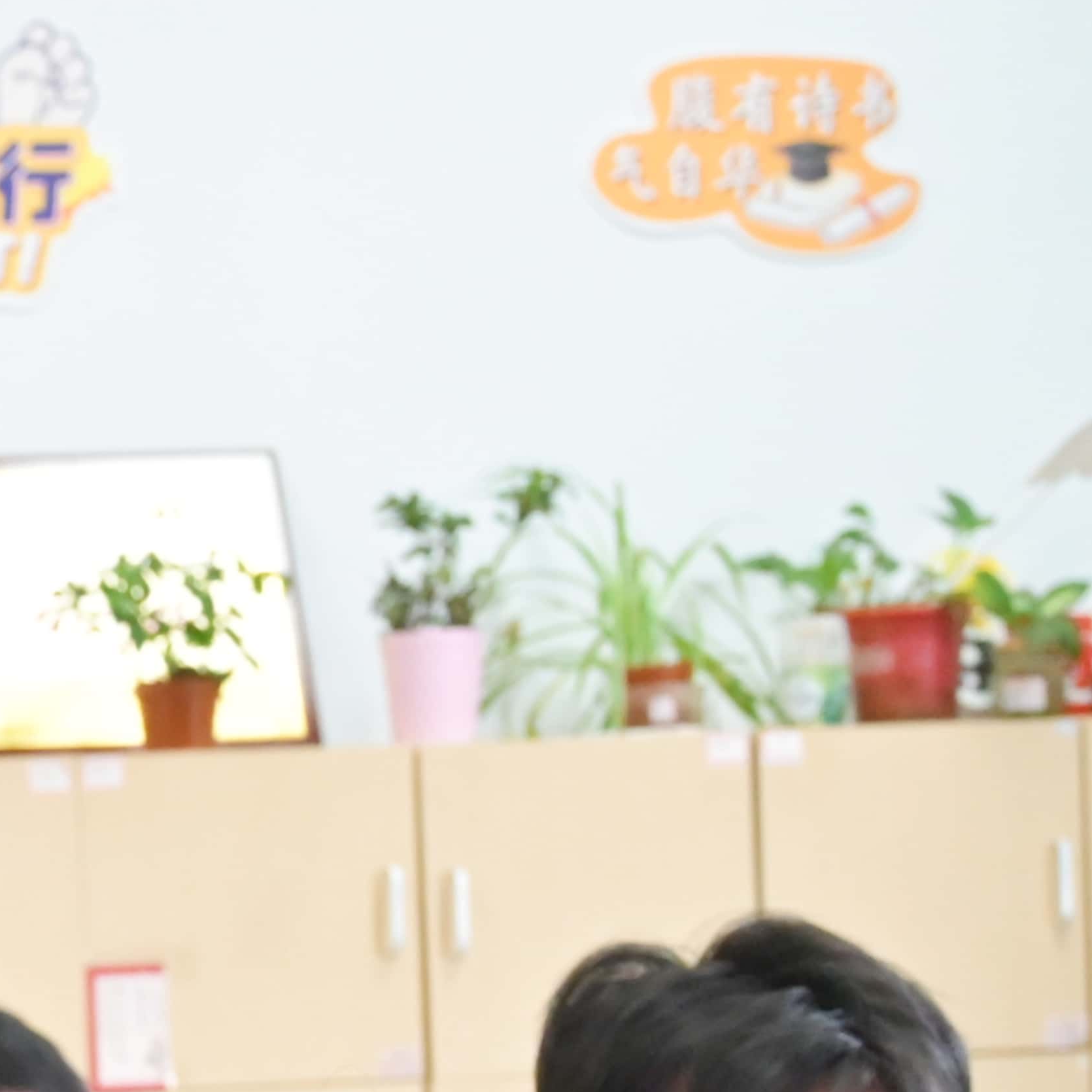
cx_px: -745
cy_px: 1094
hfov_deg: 13.3
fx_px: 4283
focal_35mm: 120
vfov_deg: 14.3
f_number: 6.3
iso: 5000
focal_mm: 39
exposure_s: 1/160
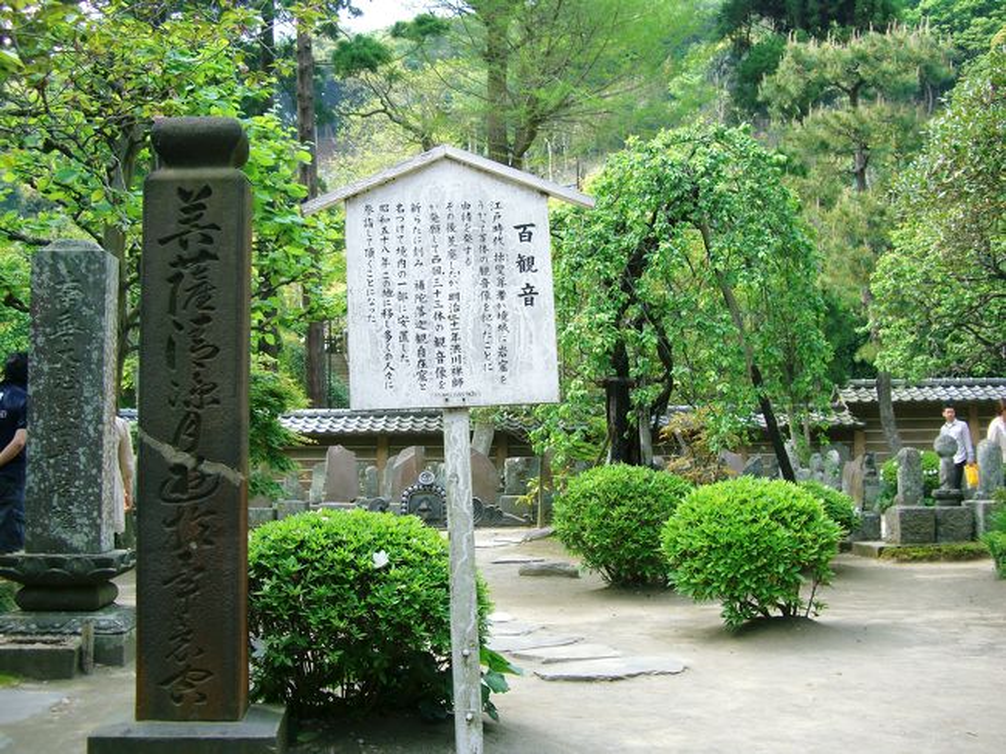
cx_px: 503
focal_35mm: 38
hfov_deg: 49.0
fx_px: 1104
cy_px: 377
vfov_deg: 37.7
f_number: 2.8
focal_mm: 7.9
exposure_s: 1/200
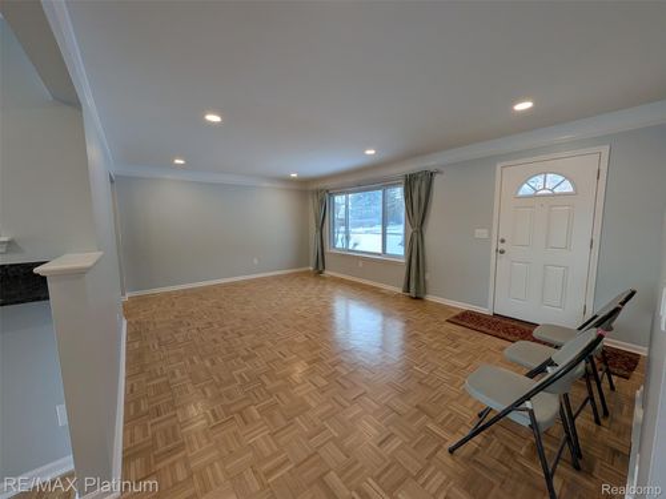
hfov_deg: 110.5
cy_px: 250
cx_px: 333
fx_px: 231
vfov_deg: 94.5
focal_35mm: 12
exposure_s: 1/380
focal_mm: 2.02
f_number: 1.7
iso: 85
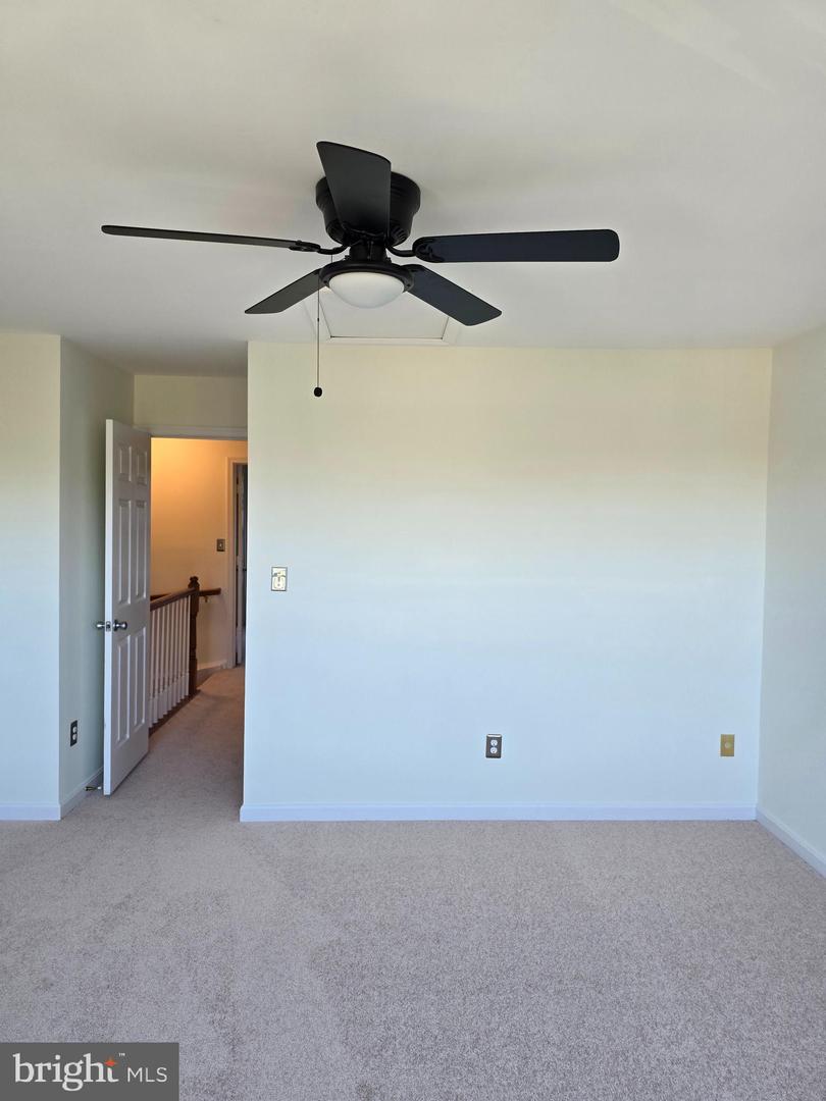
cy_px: 550
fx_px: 732
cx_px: 413
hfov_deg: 58.9
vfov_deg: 73.9
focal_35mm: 23
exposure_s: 1/120
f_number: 1.7
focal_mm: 6.3
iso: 64
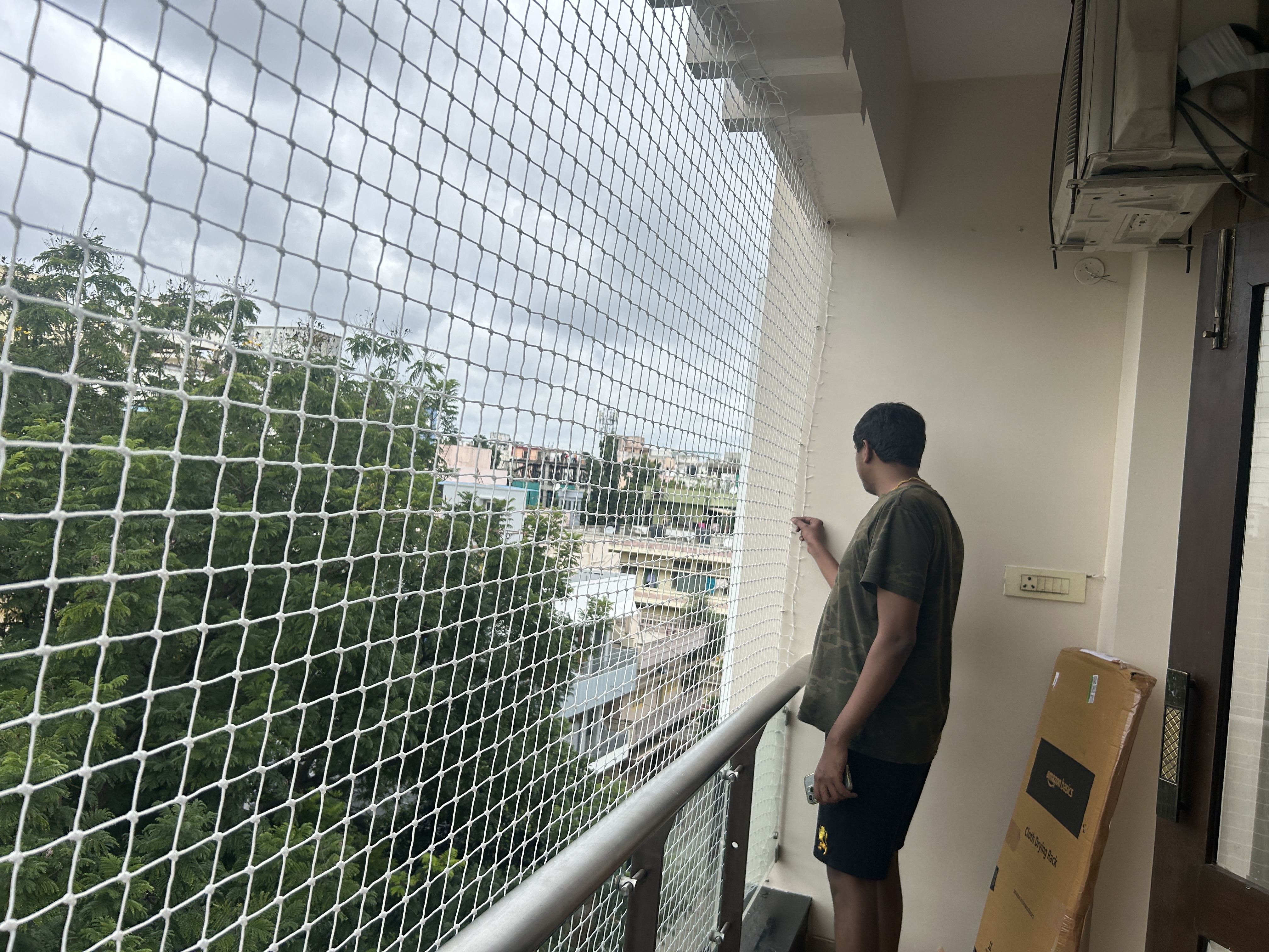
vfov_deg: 53.1
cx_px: 634
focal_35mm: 26
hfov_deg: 67.3
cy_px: 476
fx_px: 953
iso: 50
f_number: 1.5
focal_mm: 5.7
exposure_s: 1/3257
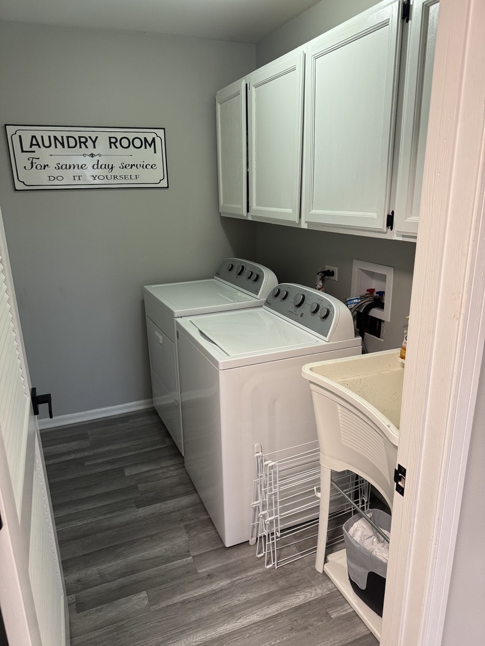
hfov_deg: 56.8
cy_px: 323
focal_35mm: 24
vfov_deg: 71.6
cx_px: 242
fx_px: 448
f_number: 1.78
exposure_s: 1/60
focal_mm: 6.76
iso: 250
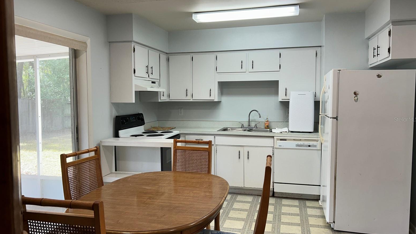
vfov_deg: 40.2
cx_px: 206
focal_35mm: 29
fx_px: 320
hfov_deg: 66.1
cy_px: 119
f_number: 1.5
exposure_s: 1/120
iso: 64
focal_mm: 5.7
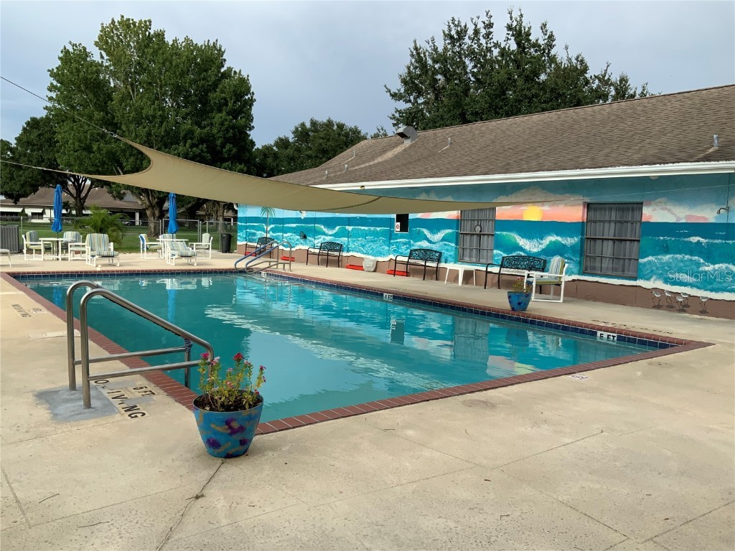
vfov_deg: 48.2
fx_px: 616
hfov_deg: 61.7
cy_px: 276
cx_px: 368
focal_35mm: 29
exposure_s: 1/929
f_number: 1.8
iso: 16
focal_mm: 3
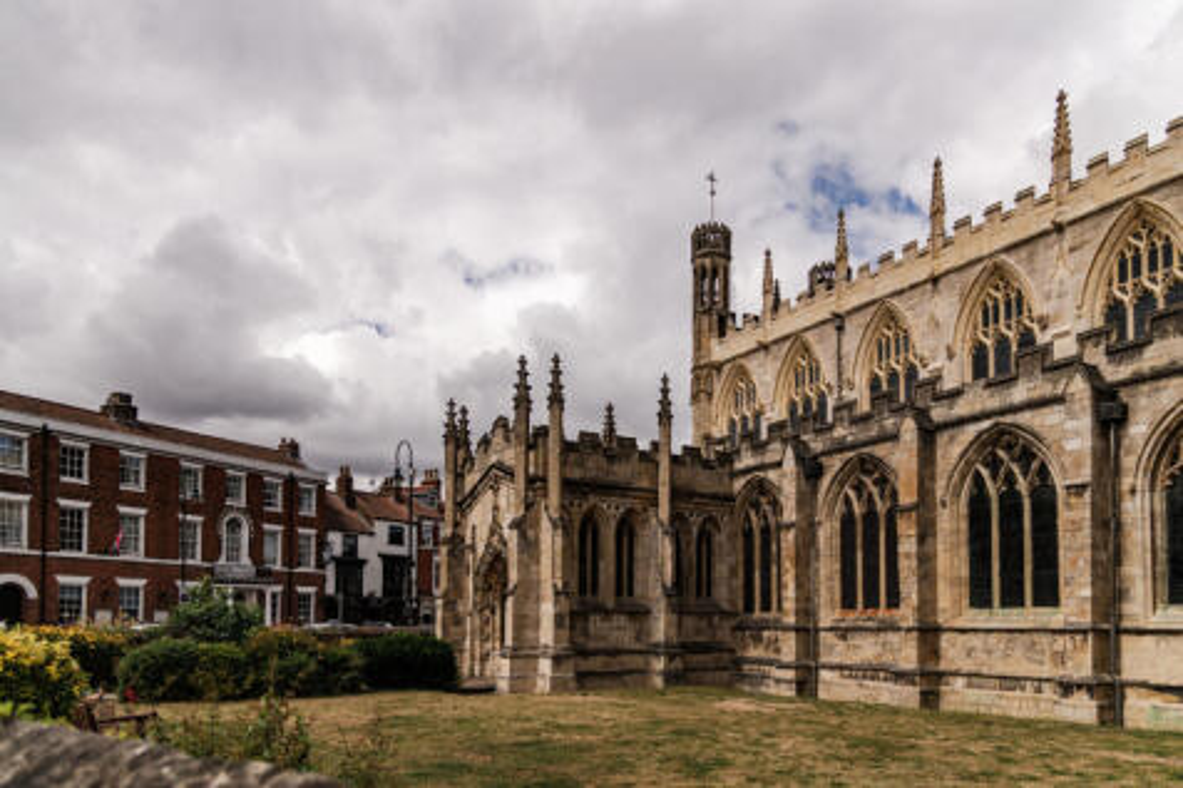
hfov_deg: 73.8
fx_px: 788
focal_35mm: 24
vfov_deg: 53.1
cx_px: 592
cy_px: 394
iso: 250
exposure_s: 1/6400
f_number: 4
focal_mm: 24
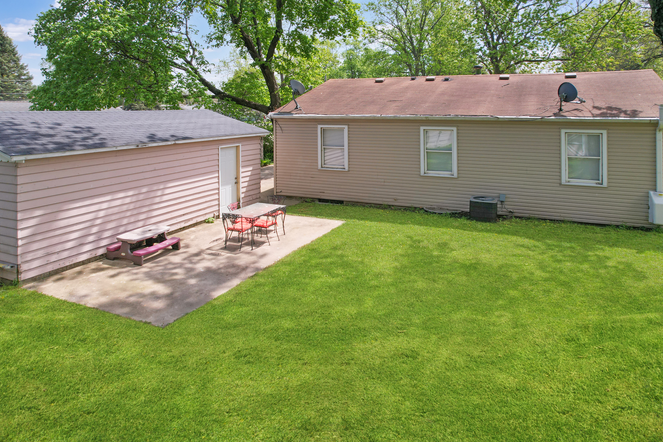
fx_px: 405
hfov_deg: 78.6
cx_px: 332
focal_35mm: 22
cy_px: 221
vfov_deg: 57.2
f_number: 2.8
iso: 130
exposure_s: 1/320
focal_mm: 8.38
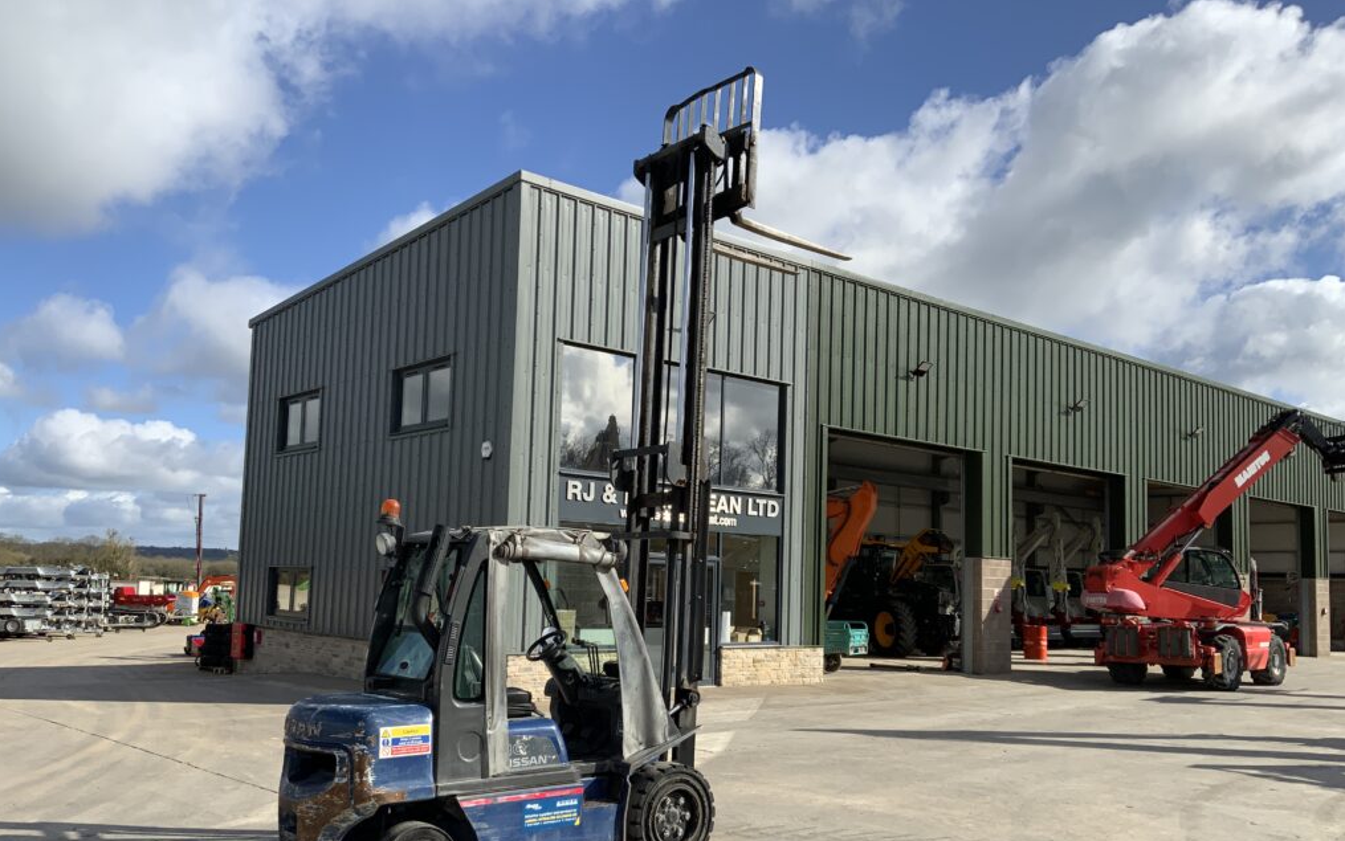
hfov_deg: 61.2
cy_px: 486
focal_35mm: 31
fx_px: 1137
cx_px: 672
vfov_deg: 40.5
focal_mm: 3
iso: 16
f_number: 1.8
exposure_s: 1/2058
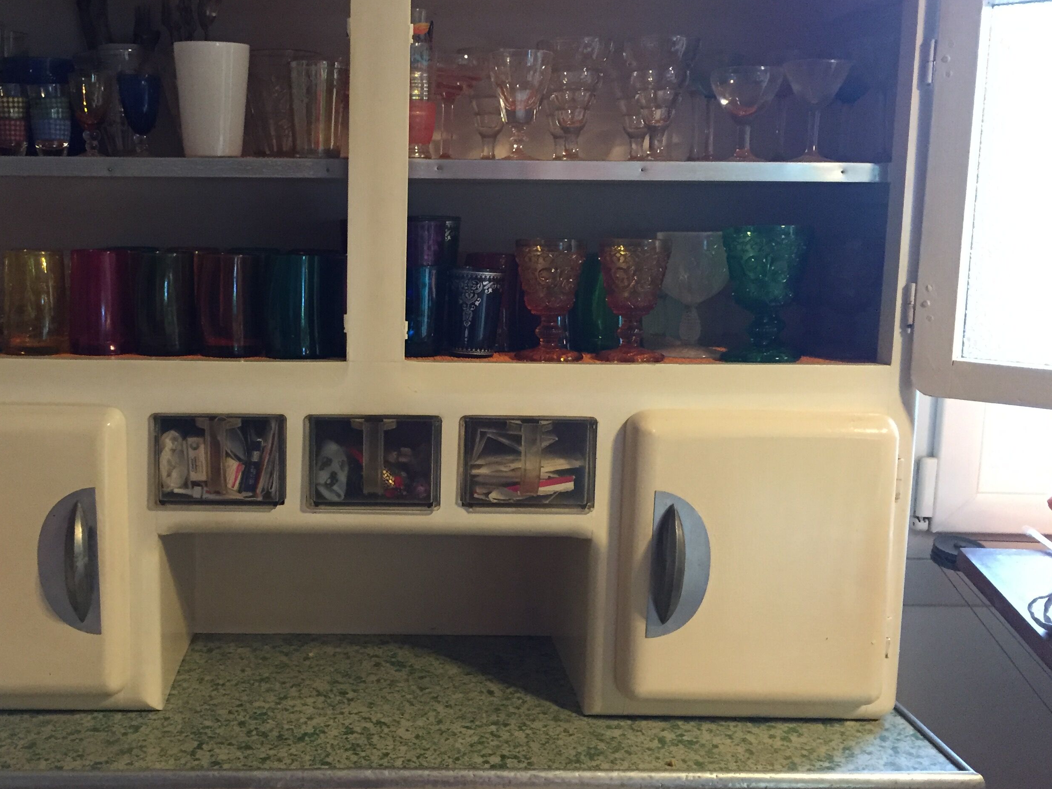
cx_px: 381
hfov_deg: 48.4
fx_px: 1155
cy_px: 396
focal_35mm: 38
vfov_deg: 37.7
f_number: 2.2
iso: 250
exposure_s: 1/17
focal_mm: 4.15
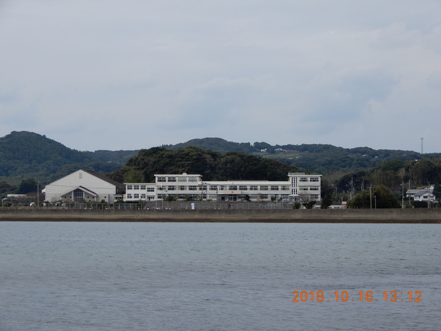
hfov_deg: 23.0
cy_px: 166
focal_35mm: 85
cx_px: 220
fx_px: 1083
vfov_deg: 17.4
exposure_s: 1/640
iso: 80
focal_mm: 15.2
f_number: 5
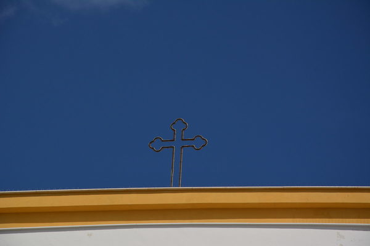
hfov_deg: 13.0
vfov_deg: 8.7
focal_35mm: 158
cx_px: 185
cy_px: 123
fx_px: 1619
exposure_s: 1/1600
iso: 250
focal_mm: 105
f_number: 9
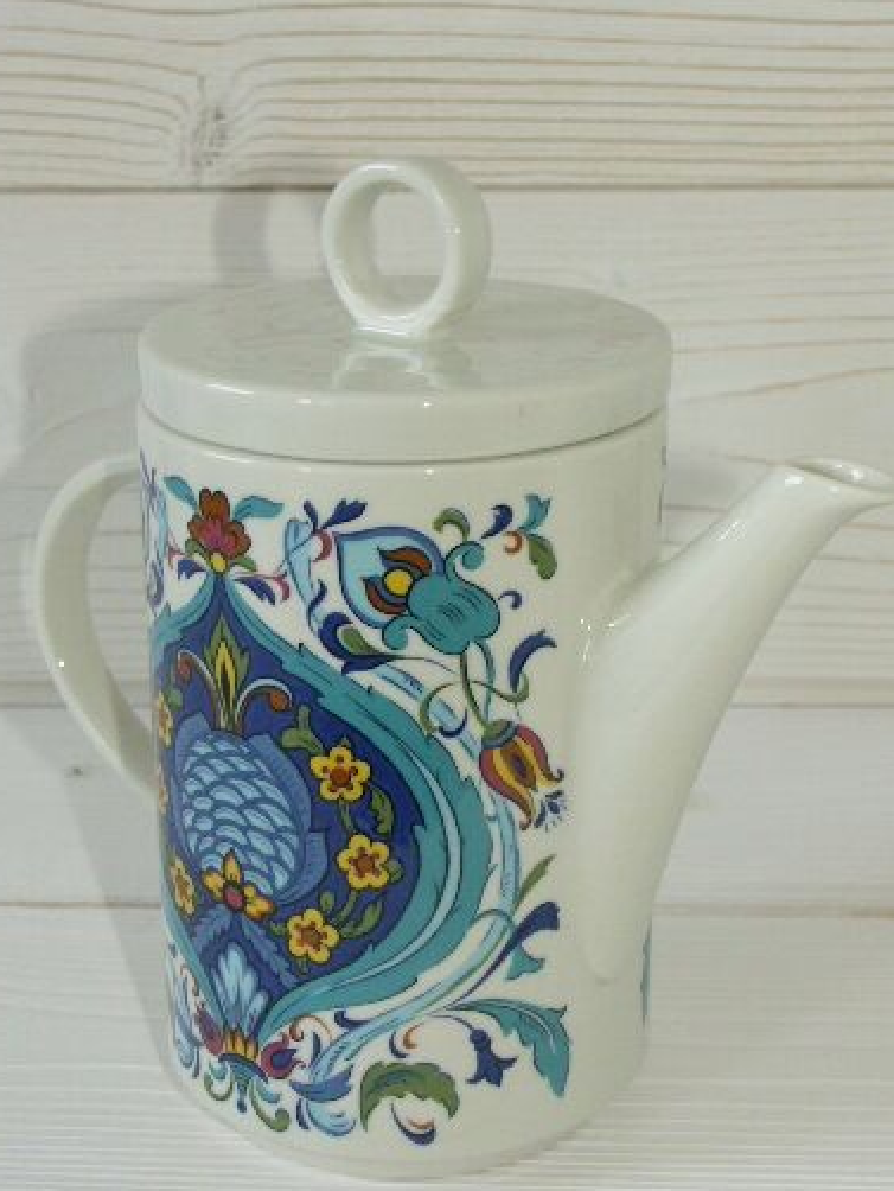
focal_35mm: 65
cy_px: 560
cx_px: 462
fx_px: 2236
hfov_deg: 22.6
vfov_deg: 29.8
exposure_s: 1/100
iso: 100
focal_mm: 13.2
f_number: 4
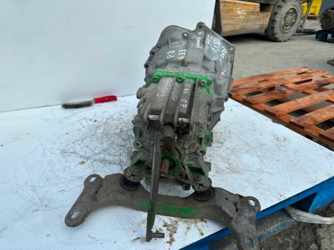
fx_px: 232
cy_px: 125
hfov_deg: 71.6
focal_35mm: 24
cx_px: 167
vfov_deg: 56.8
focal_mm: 6.86
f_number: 1.78
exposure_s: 1/3058
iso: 80
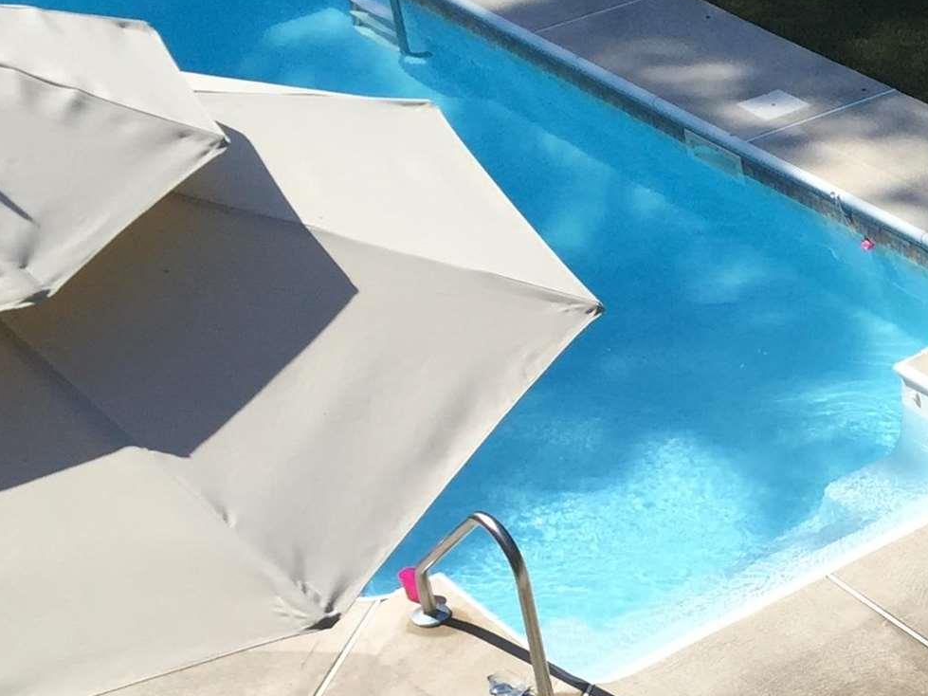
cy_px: 537
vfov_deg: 16.1
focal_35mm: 91
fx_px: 2439
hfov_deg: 18.9
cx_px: 1407
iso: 32
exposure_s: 1/2083
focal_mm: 4.15
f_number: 2.2
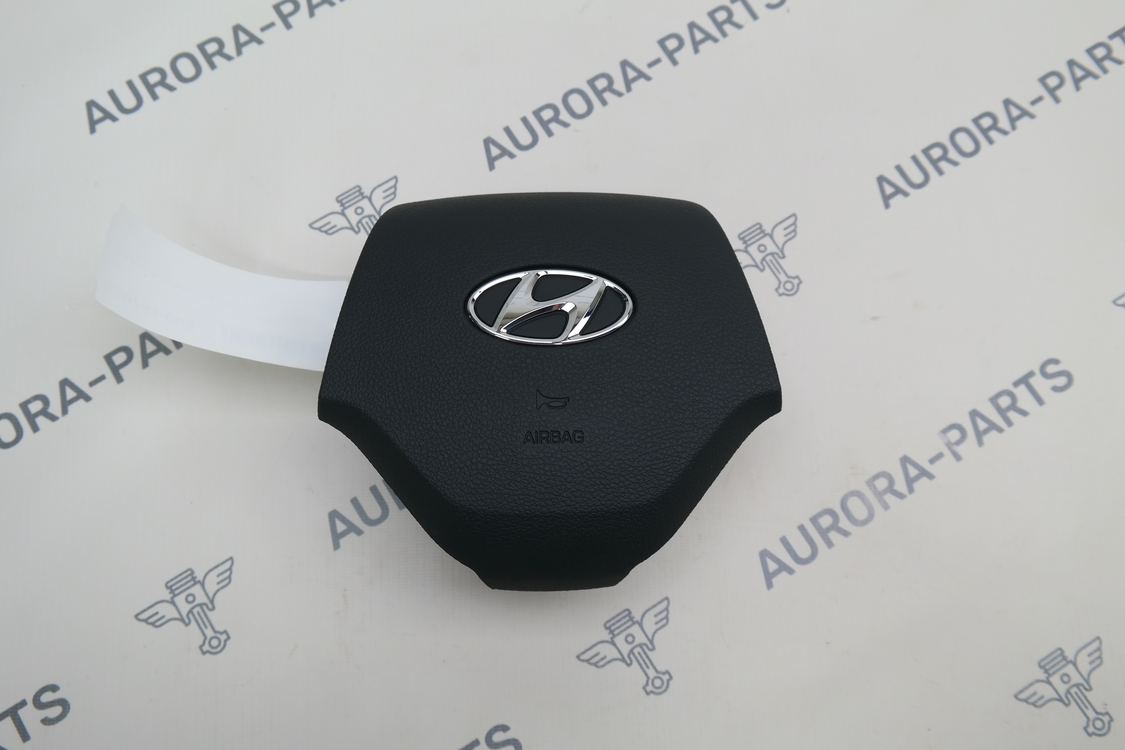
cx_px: 562
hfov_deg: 57.2
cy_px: 375
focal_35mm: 33
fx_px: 1031
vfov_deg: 40.0
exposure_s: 1/40
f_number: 5.6
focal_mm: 22
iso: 200
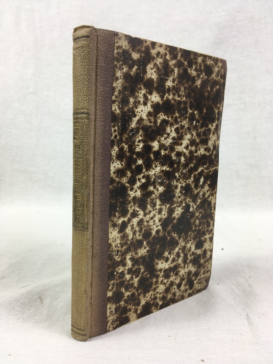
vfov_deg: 61.7
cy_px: 182
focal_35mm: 29
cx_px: 136
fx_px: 305
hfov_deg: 48.2
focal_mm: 4.15
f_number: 2.2
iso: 25
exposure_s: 1/50
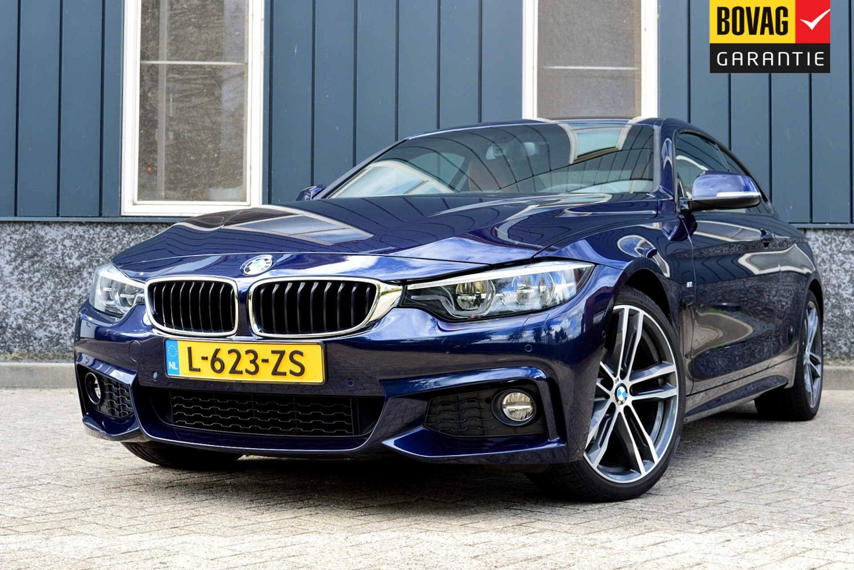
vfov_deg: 25.8
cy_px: 285
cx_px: 427
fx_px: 1245
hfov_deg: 37.9
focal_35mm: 52
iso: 400
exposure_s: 1/125
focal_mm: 35
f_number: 9
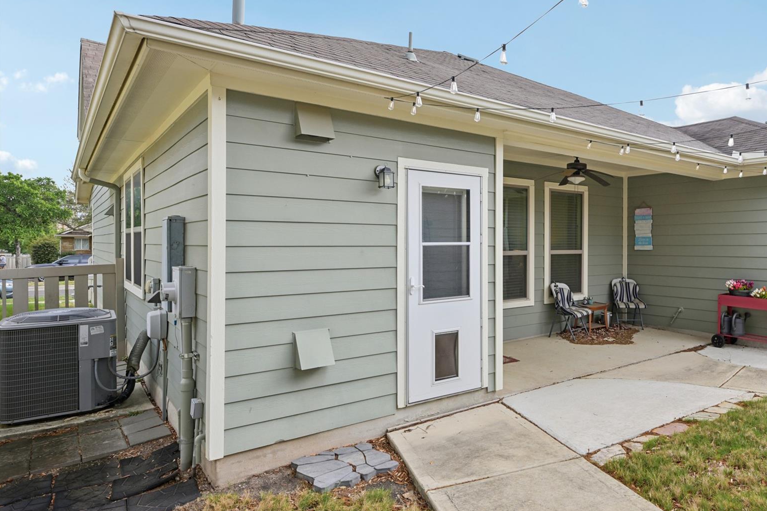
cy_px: 241
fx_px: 511
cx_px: 510
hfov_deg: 71.6
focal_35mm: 24
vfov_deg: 53.1
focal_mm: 18
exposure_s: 1/90
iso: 100
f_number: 6.7
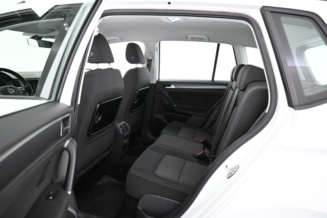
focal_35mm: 24
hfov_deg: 73.7
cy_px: 109
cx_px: 164
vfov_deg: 53.1
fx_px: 218
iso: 4000
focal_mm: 16
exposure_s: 1/50
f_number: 3.5
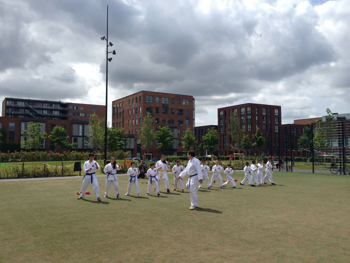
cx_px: 175
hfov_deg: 52.6
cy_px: 132
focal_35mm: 35
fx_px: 354
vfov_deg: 40.7
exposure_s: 1/2404
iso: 50
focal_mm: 4.28
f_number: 2.4
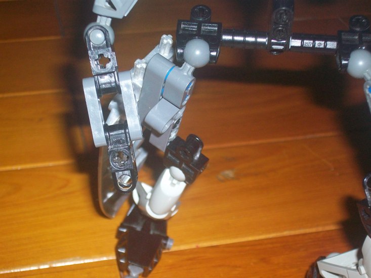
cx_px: 186
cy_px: 139
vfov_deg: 19.1
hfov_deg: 25.3
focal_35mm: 77
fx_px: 825
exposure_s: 1/80
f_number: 4.6
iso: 160
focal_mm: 13.7
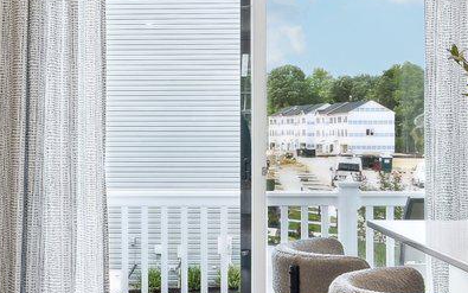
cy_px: 149
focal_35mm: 74
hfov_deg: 27.2
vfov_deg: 17.6
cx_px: 82
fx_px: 944
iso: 200
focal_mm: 14
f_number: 7.1
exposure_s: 1/13
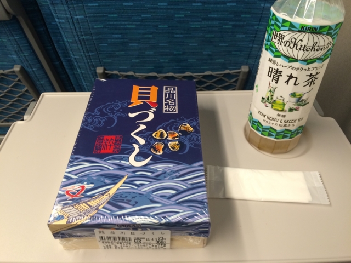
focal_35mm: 29
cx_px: 176
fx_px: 294
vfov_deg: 48.2
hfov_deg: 61.7
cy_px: 132
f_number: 2.2
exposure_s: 1/30
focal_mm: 4.15
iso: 125
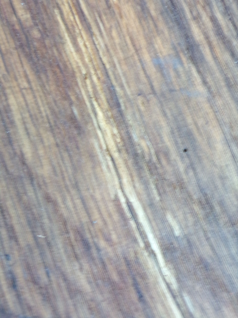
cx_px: 119
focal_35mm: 56
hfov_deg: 26.1
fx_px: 513
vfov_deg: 34.3
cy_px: 159
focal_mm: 10.1
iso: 400
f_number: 3.7
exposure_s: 1/4
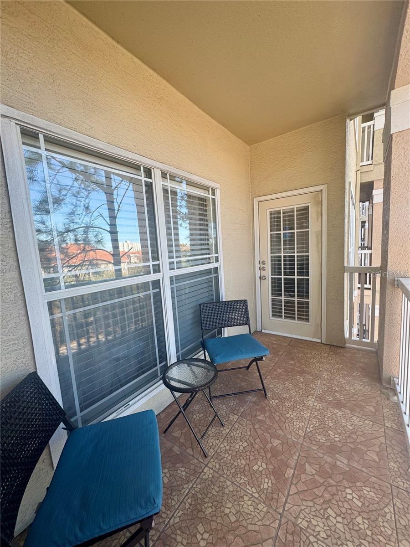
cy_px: 274
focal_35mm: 14
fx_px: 221
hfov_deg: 85.7
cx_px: 205
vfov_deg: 102.1
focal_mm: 2.22
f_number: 2.2
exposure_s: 1/195
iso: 40
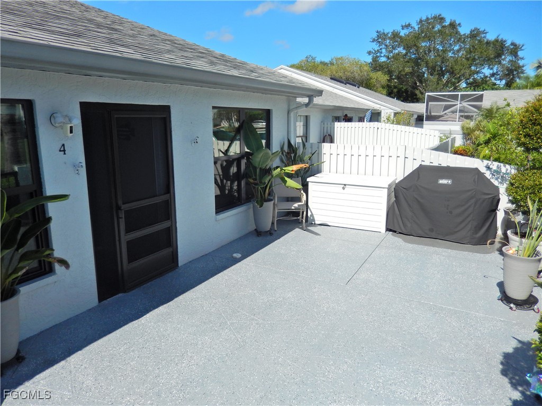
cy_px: 203
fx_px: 391
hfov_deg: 69.4
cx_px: 271
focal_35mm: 25
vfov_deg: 54.9
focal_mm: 4.5
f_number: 6.8
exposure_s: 1/400
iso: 125
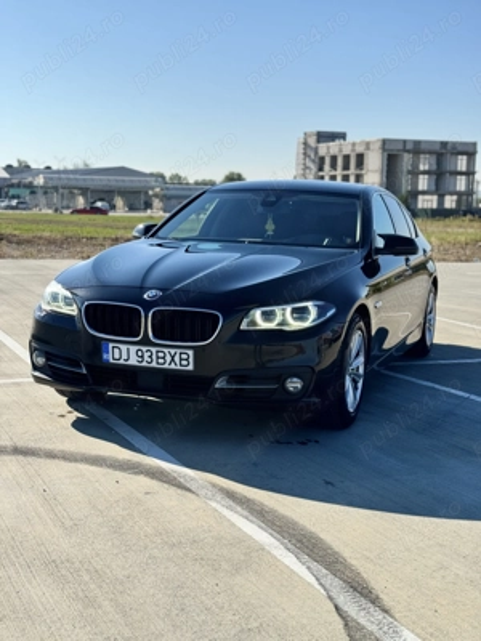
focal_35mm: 48
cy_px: 320
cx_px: 240
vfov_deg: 39.7
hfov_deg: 30.3
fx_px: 889
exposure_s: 1/6410
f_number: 1.78
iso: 64
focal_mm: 6.76
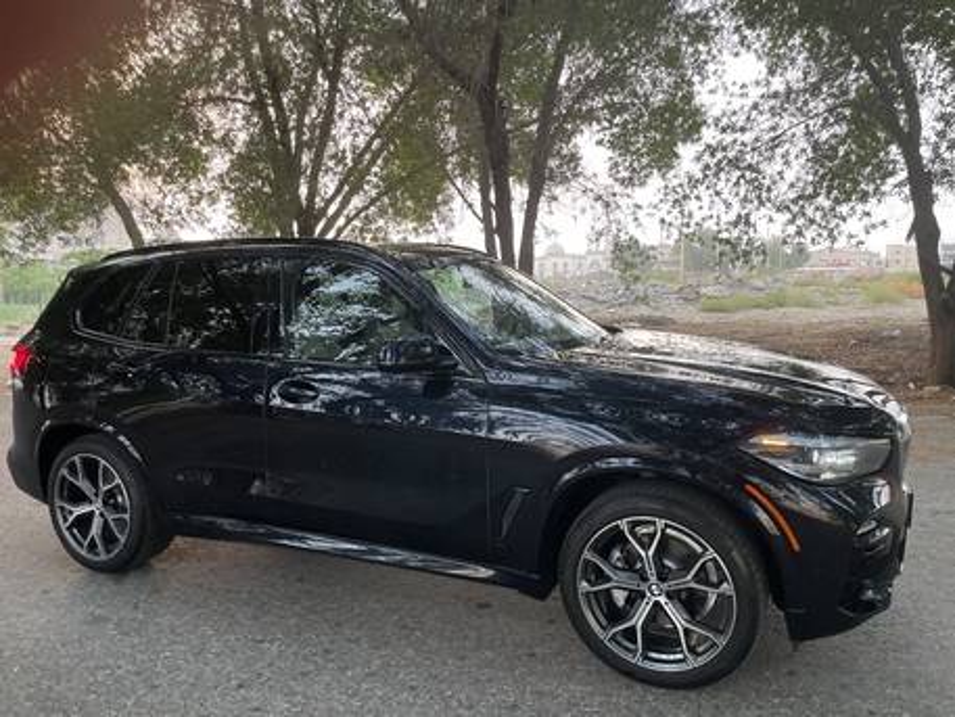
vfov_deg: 53.1
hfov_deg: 67.3
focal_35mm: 26
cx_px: 478
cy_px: 358
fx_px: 717
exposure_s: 1/121
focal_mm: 4.2
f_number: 1.6
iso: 125
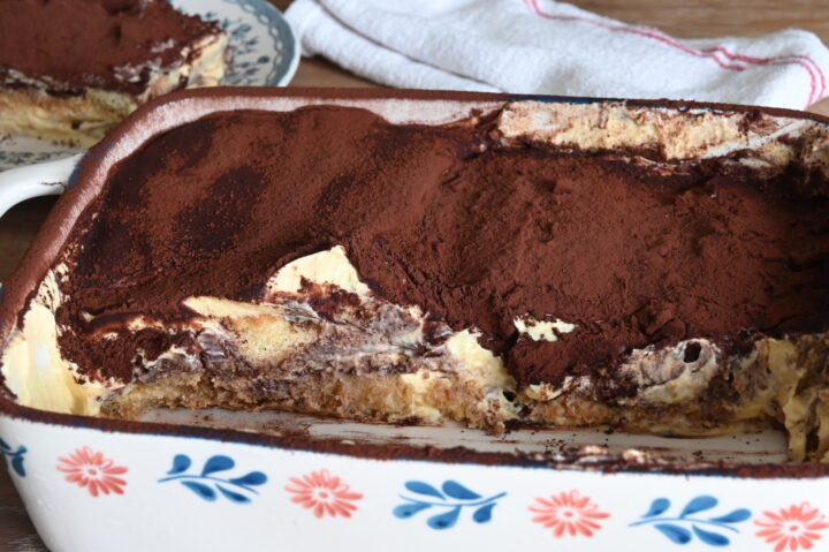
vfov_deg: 18.2
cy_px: 276
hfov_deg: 27.0
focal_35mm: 75
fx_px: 1726
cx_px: 414
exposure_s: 1/3
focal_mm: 50
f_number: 9
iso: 800
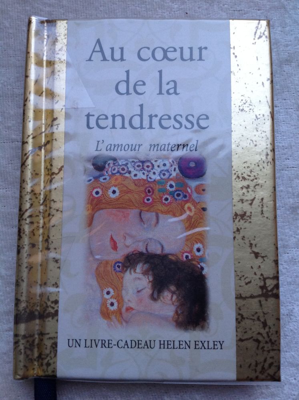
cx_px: 150
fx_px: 404
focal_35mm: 35
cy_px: 200
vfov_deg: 52.7
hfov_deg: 40.6
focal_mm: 4.28
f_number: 2.4
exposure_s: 1/15
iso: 125
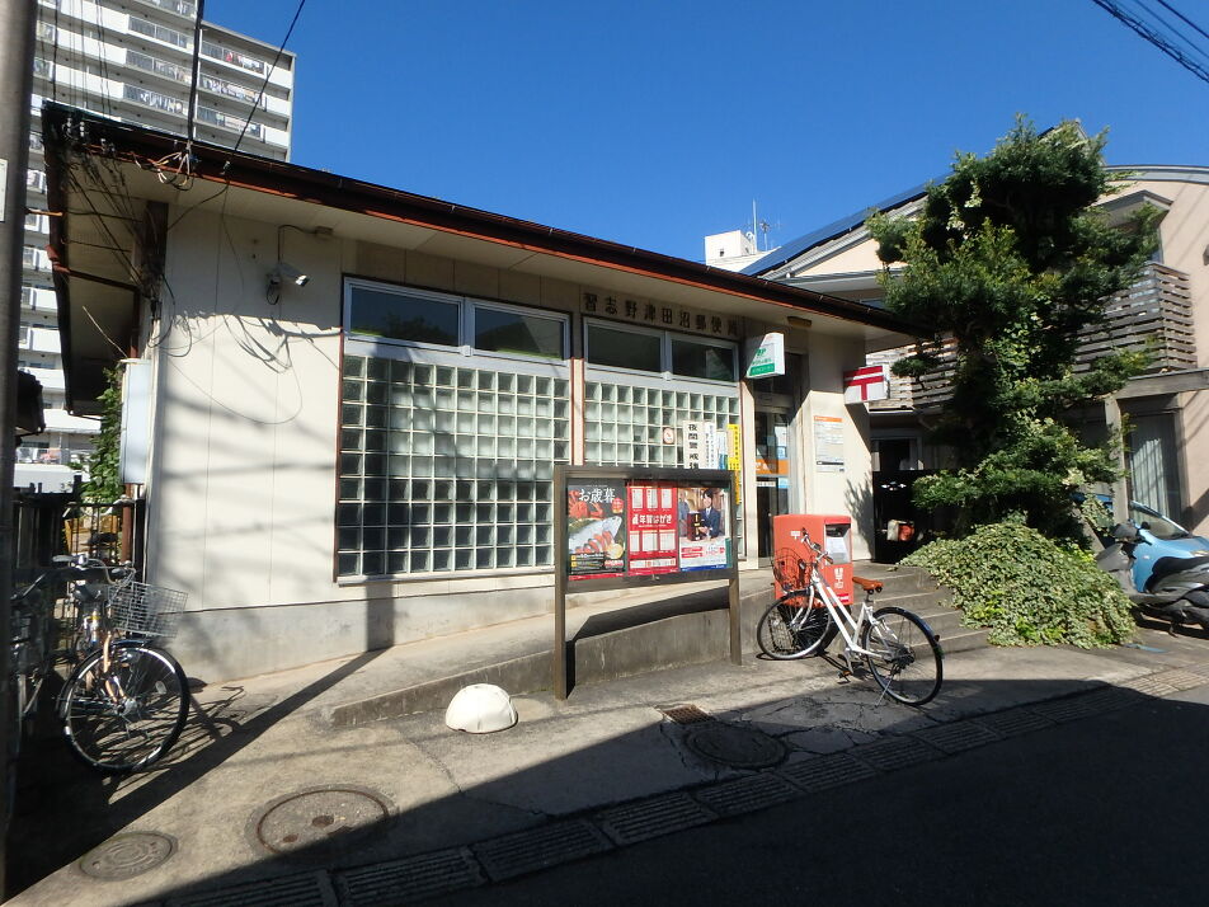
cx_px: 604
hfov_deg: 79.0
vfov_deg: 63.4
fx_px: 733
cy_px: 454
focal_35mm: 21
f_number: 6
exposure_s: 1/500
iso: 125
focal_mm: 3.7
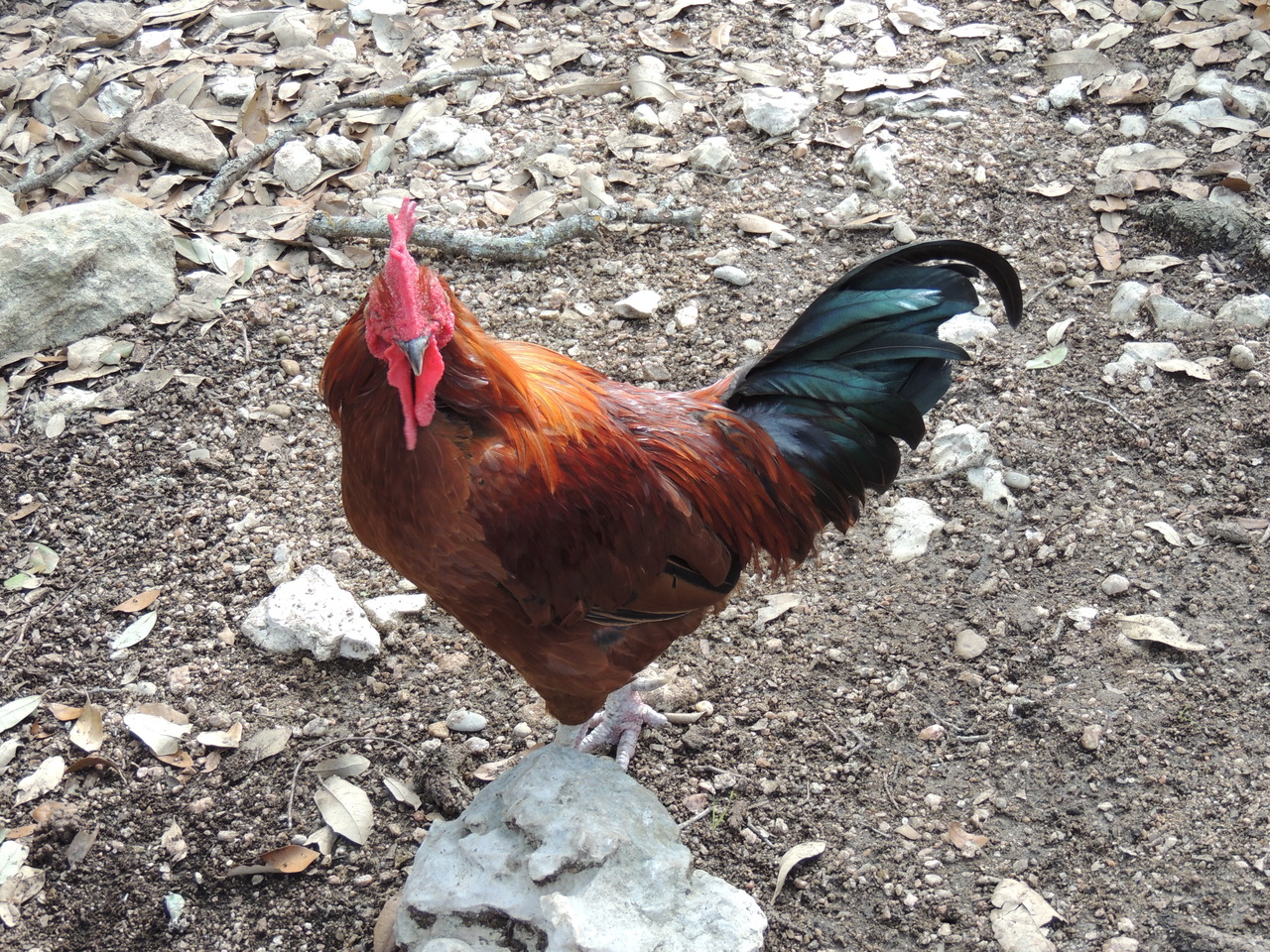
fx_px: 2568
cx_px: 635
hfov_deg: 27.8
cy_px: 476
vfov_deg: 21.0
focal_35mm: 70
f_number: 3.9
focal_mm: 12.4
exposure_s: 1/60
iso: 160
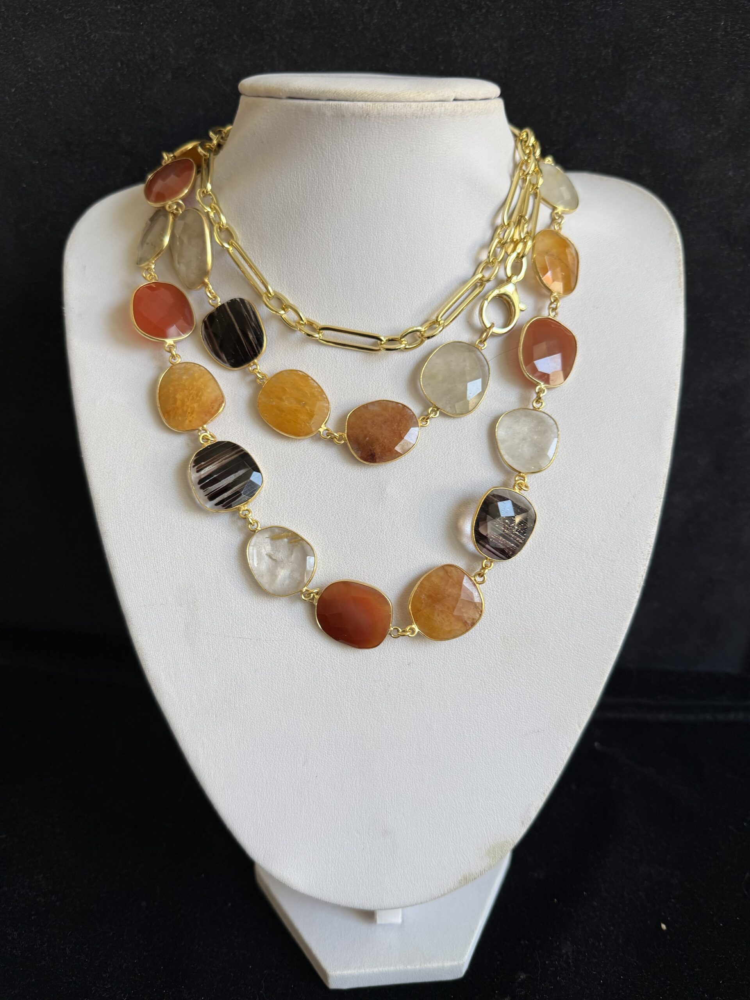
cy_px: 500
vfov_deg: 71.6
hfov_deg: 56.8
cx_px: 375
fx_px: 693
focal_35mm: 24
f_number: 1.78
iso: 100
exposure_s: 1/121
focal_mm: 6.76
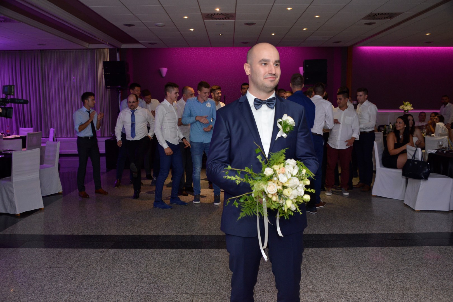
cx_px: 226
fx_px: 403
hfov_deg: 58.7
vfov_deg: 41.1
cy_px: 151
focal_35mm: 32
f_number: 5
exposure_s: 1/60
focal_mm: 32
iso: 2000
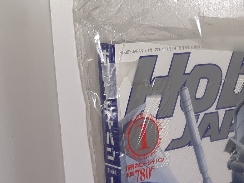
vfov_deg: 19.0
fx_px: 522
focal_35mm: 74
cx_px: 208
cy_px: 205
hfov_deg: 25.7
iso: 40
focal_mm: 3.7
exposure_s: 1/123
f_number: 1.7
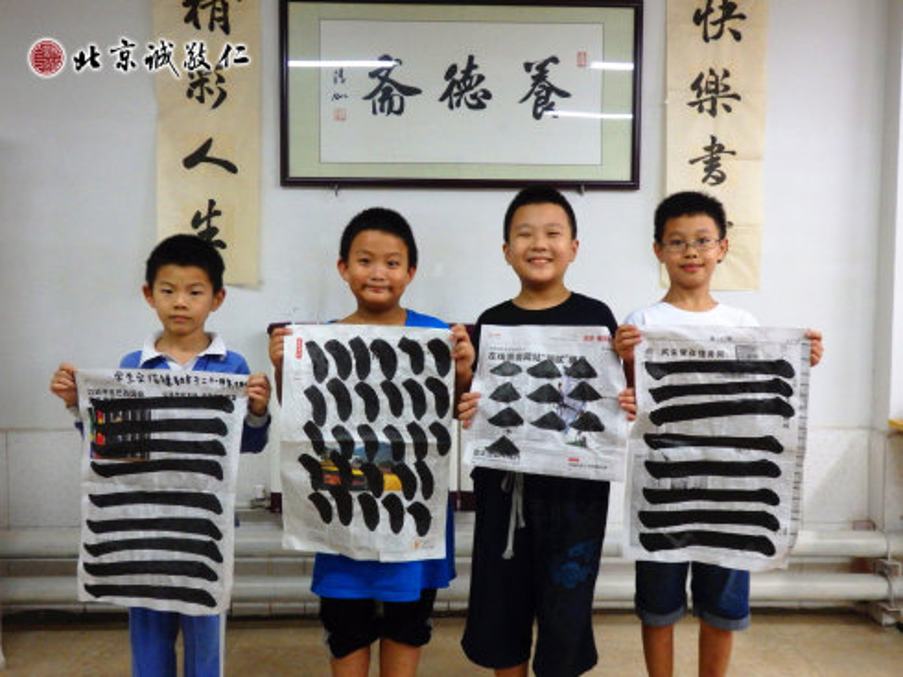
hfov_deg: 55.4
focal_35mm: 33
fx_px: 860
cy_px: 338
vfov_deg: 42.9
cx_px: 452
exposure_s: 1/60
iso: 500
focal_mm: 6
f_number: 3.4
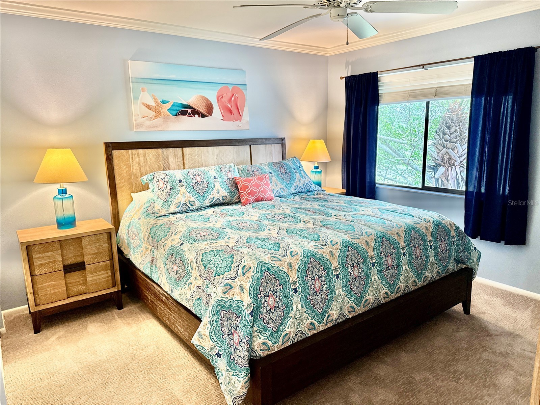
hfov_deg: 71.6
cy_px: 202
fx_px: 374
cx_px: 270
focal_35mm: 24
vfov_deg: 56.8
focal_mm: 6.76
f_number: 1.78
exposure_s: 1/60
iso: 320
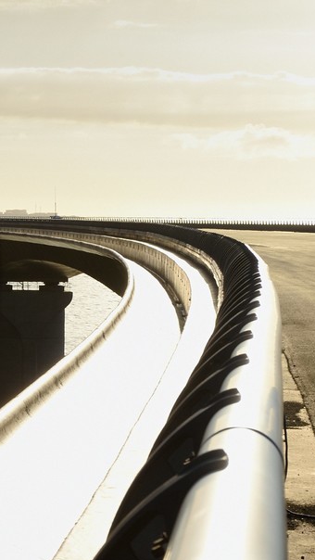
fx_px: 2879
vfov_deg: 11.1
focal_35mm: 194
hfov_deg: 6.0
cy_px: 271
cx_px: -385
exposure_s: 1/250
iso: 200
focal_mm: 70
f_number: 18
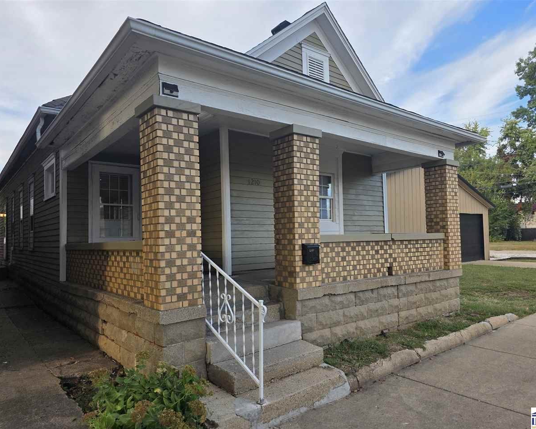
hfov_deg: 70.3
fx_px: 381
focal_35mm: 24
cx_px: 278
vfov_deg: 58.8
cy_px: 214
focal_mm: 6.3
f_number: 1.7
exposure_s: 1/359
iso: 32
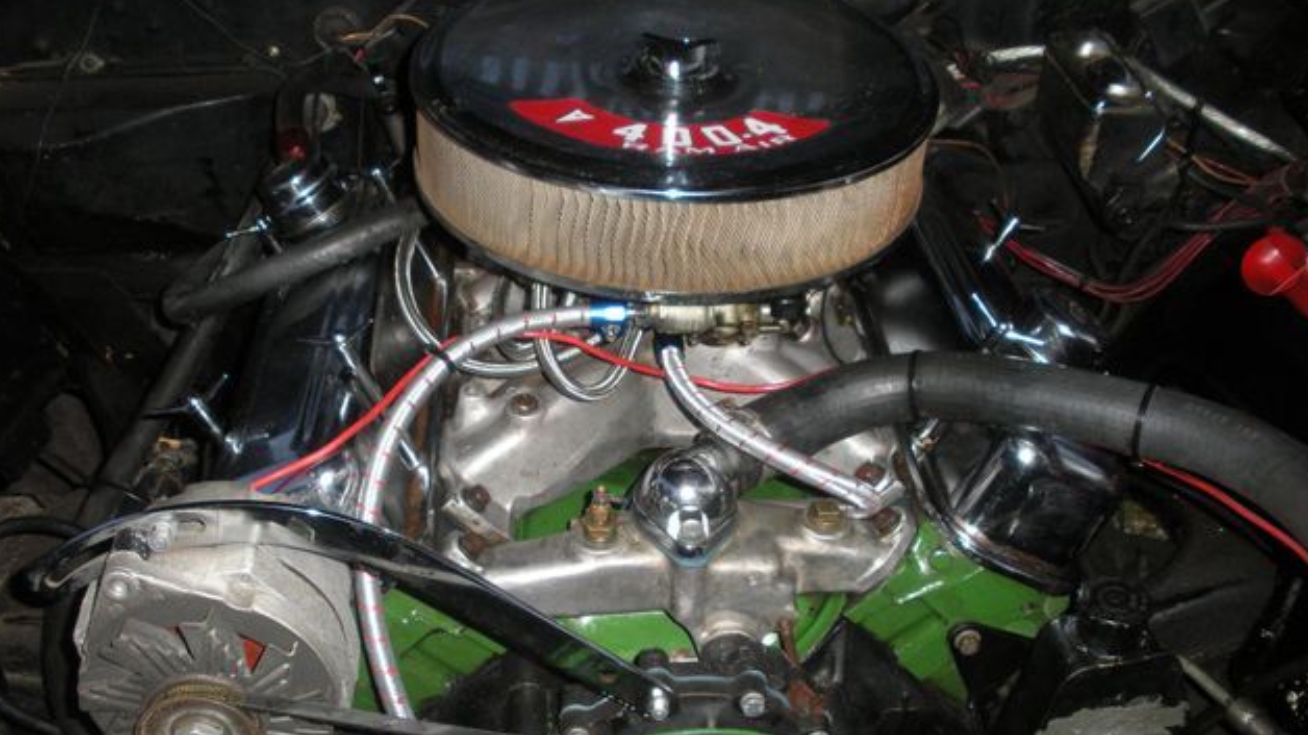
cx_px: 656
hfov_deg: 50.5
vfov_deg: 29.6
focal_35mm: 40
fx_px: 1387
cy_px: 441
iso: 161
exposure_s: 1/60
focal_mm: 6.3
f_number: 3.5
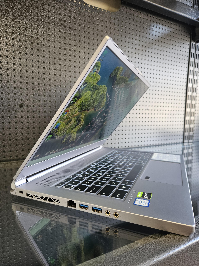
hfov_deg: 58.9
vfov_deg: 73.9
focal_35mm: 23
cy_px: 133
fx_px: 176
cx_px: 100
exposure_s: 1/100
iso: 250
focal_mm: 5.4
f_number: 1.8
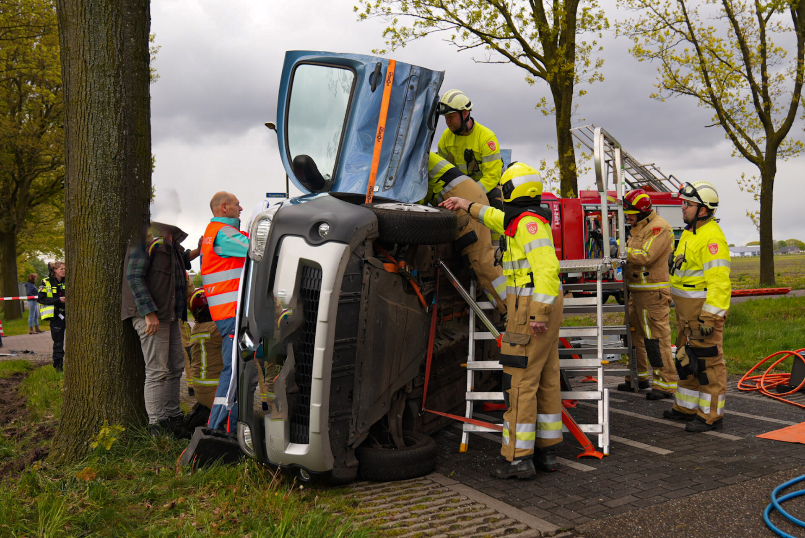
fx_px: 828
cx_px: 402
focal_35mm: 37
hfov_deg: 51.9
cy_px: 269
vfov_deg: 36.0
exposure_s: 1/400
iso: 100
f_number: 3.2
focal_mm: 25
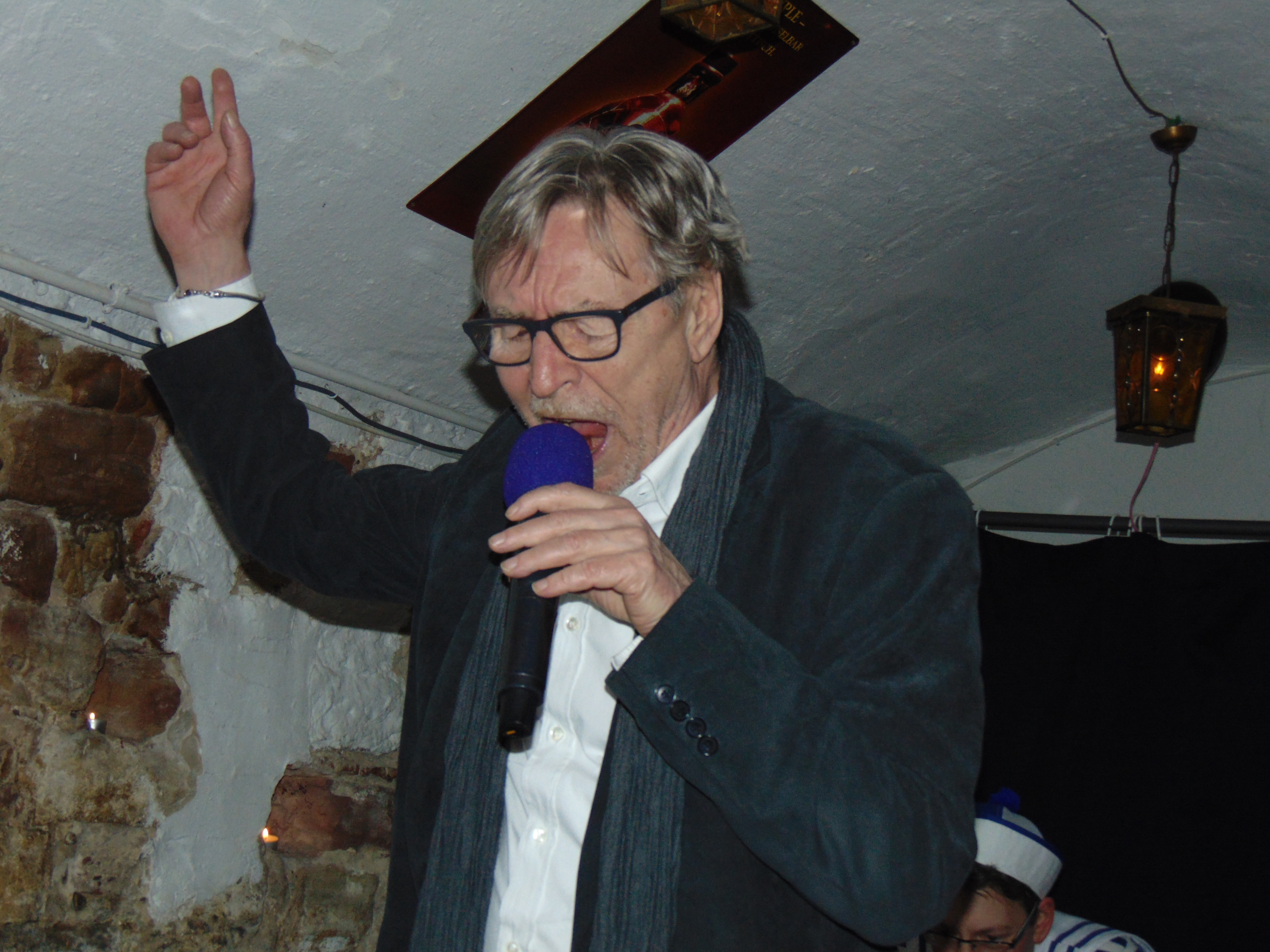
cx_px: 635
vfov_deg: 24.4
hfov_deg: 32.2
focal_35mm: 60
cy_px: 476
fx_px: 2201
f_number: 3.6
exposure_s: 1/60
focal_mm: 10.8
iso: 200
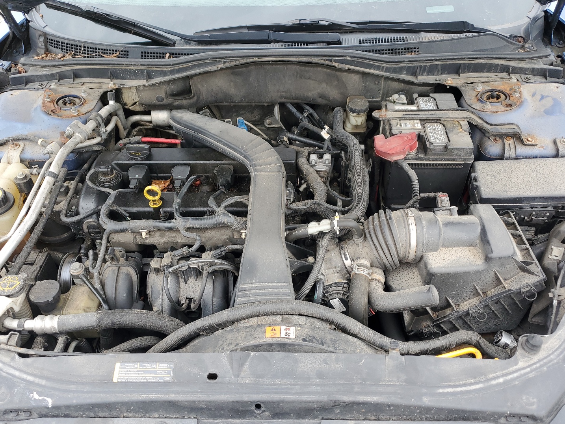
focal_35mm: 29
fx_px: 473
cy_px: 222
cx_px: 280
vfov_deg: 48.2
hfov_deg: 61.7
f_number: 1.5
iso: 50
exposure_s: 1/294
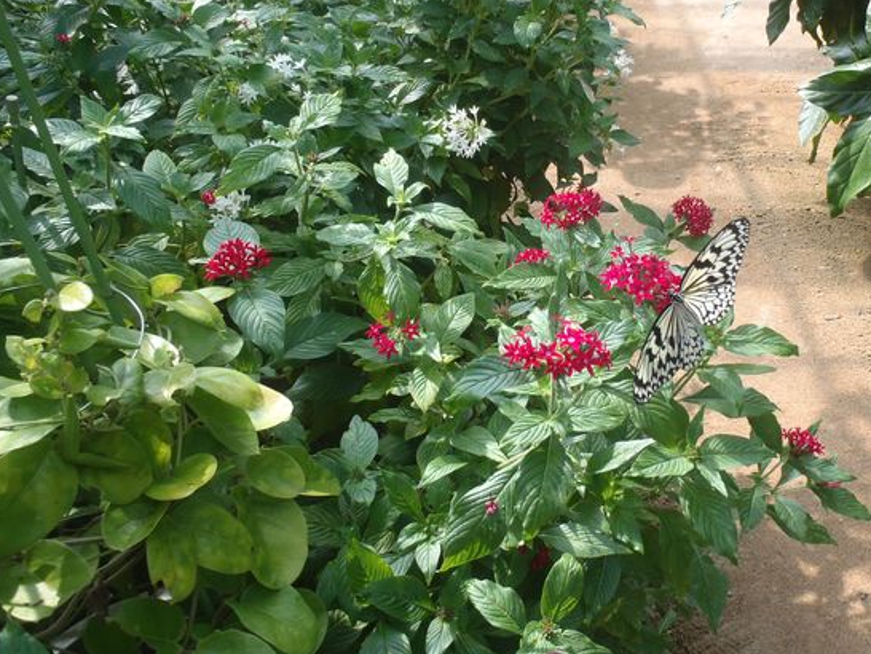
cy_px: 294
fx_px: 1032
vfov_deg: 35.1
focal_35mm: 41
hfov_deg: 44.8
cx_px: 608
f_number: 3.9
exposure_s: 1/125
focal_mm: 5
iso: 80
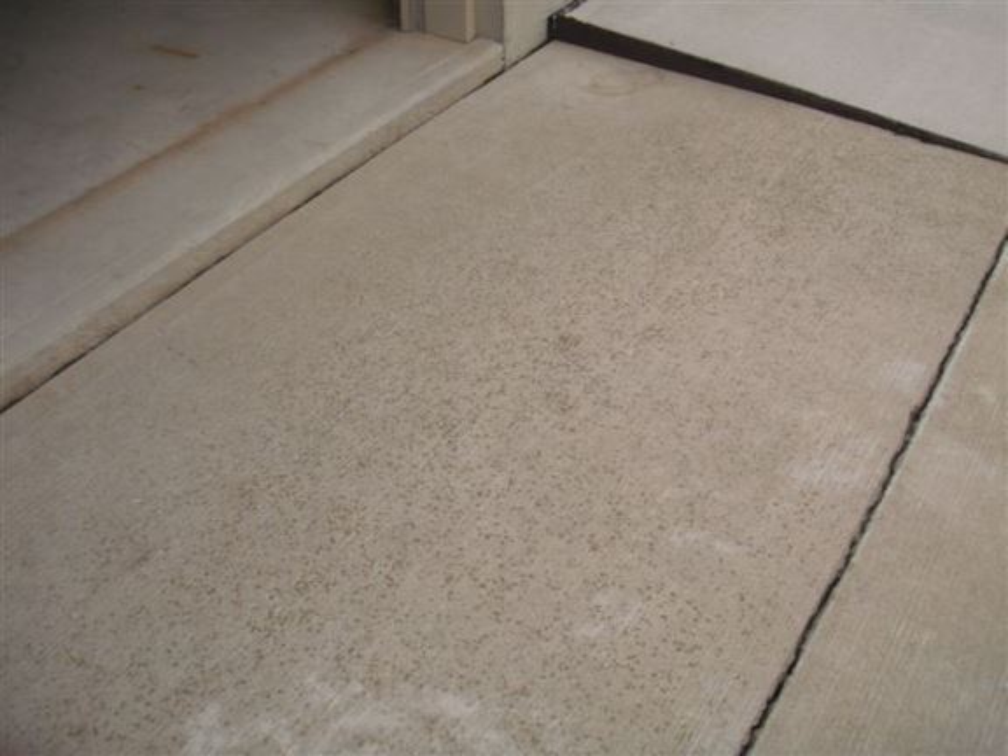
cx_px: 504
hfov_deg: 49.0
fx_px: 1107
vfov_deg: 37.7
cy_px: 378
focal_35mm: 38
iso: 100
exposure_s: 1/320
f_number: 6.6
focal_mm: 6.7
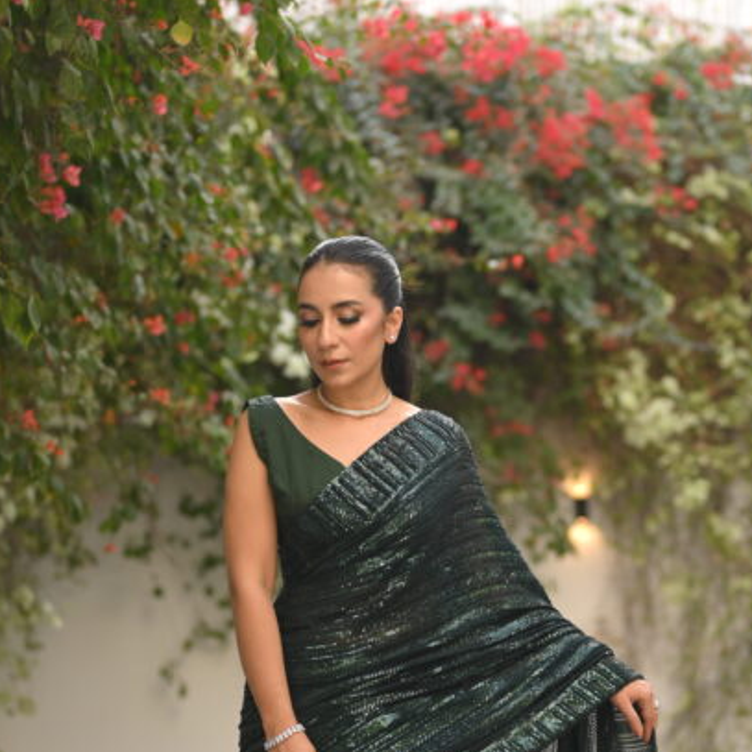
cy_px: 519
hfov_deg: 18.5
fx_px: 2310
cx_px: 477
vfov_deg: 18.4
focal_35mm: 94
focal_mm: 50
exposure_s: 1/250
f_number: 2
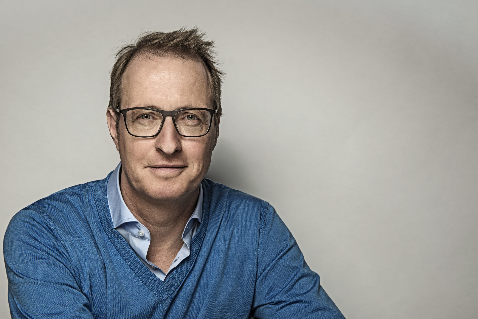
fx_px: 731
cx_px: 239
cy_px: 160
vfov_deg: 24.6
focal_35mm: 55
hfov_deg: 36.2
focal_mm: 55
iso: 64
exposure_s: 1/125
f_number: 11
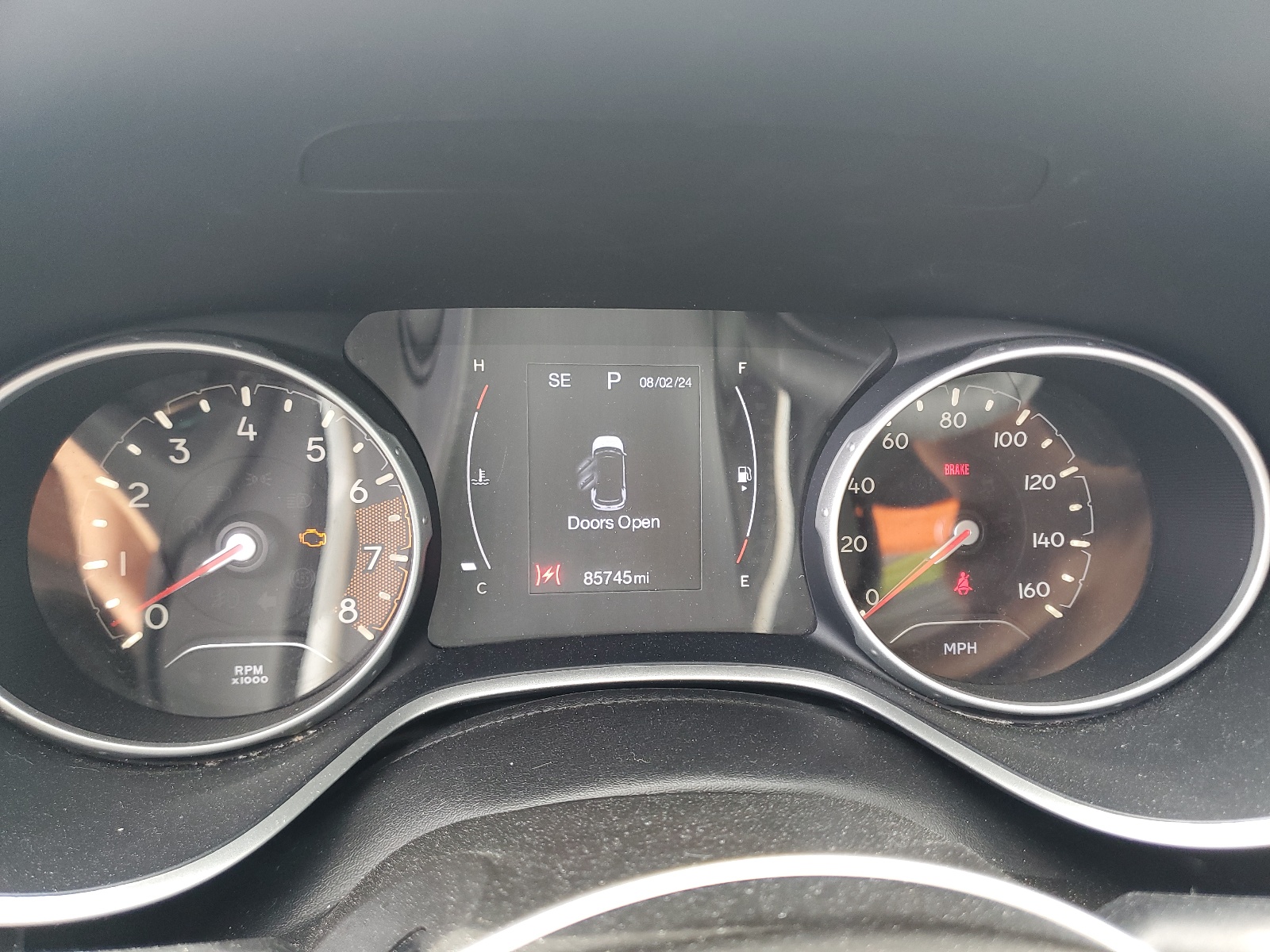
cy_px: 476
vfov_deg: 53.1
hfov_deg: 67.3
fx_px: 954
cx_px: 635
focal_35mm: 26
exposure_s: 1/120
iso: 92
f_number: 1.5
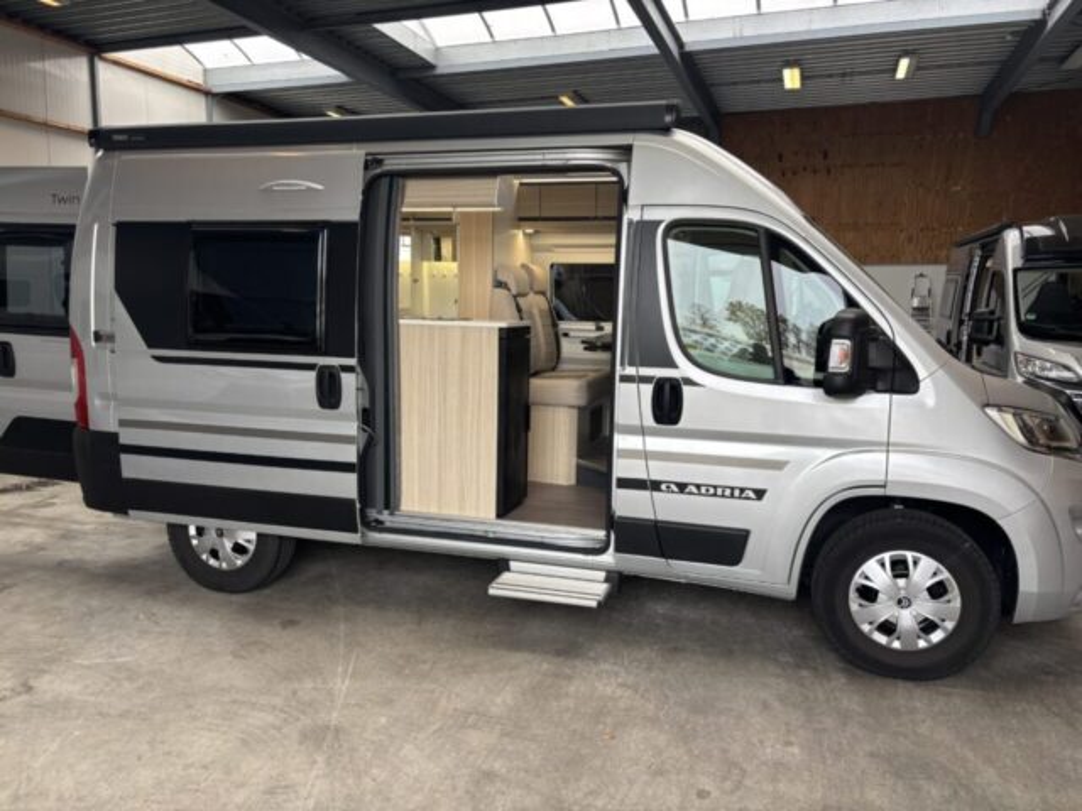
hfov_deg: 67.3
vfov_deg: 53.1
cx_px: 541
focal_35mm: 26
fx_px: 813
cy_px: 406
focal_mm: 5.96
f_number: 1.6
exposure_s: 1/100
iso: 64
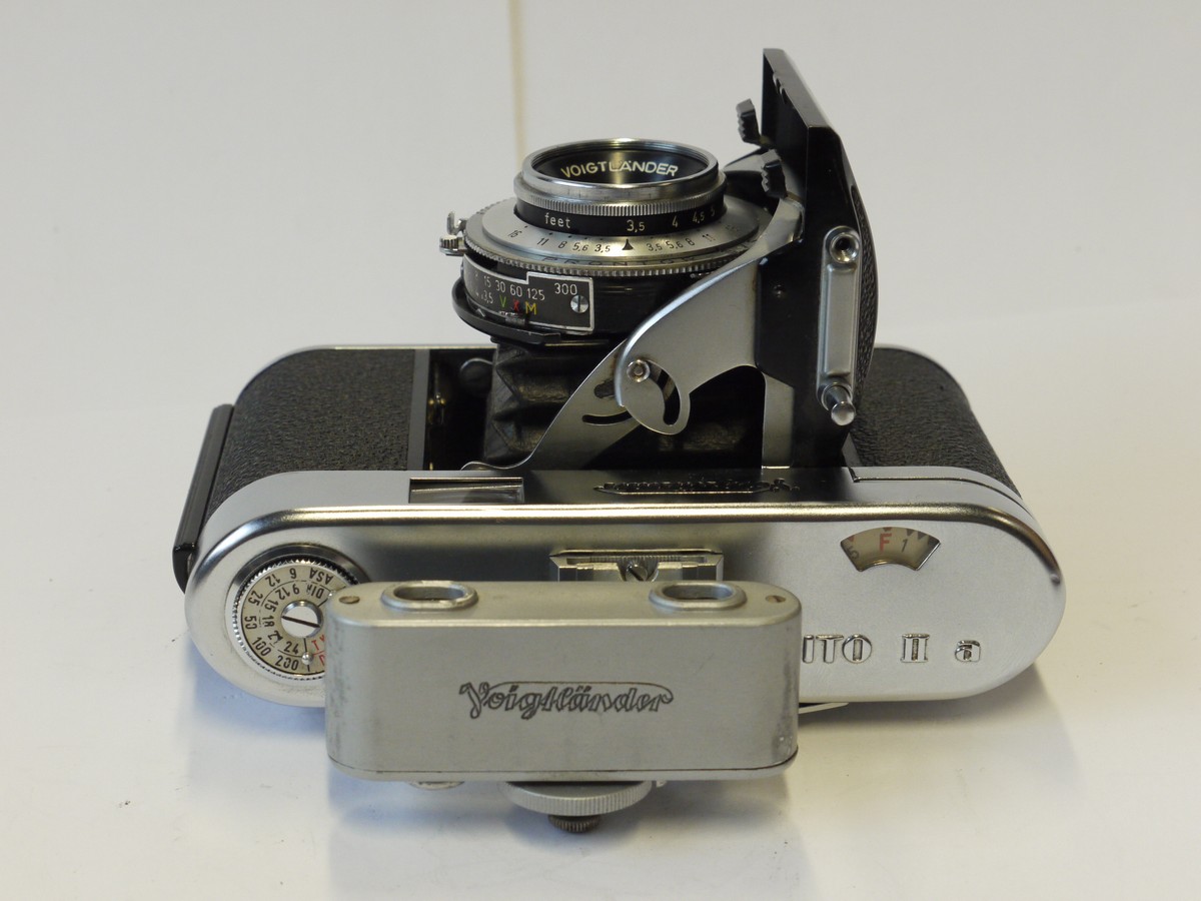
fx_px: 2567
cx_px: 600
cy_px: 450
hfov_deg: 26.3
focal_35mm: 74
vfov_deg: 19.9
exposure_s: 1/40
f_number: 10
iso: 800
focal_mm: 37
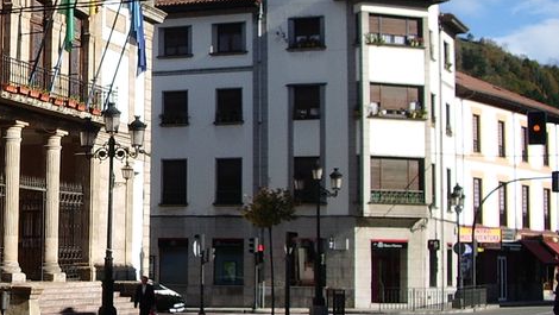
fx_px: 1231
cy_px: 109
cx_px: -13
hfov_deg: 24.3
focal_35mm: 83
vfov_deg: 14.6
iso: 50
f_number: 4.3
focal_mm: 5.8
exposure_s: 1/400
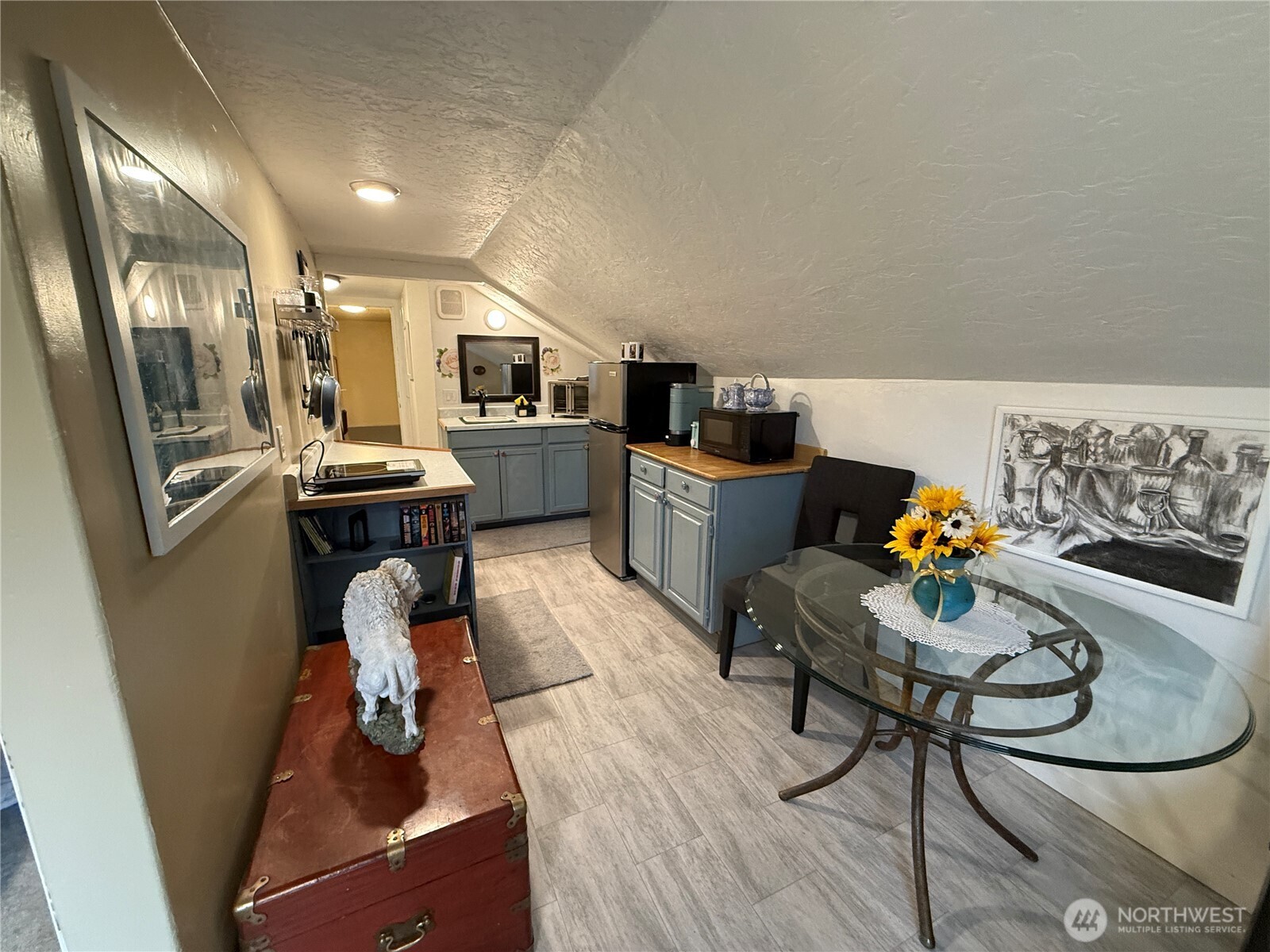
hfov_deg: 102.1
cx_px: 635
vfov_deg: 85.7
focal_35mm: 14
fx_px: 514
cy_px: 476
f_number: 2.2
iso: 400
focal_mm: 2.22
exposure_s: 1/60
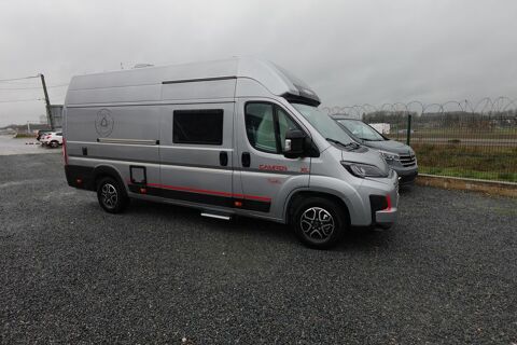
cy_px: 172
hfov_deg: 84.0
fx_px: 287
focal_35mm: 20
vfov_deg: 61.9
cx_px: 258
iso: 125
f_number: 2
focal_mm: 7.6
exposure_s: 1/500
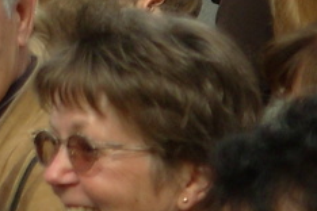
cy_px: -390
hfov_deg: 2.4
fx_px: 7660
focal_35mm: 870
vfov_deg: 1.6
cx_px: -331
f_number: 4.8
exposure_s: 1/296
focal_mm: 27
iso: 50
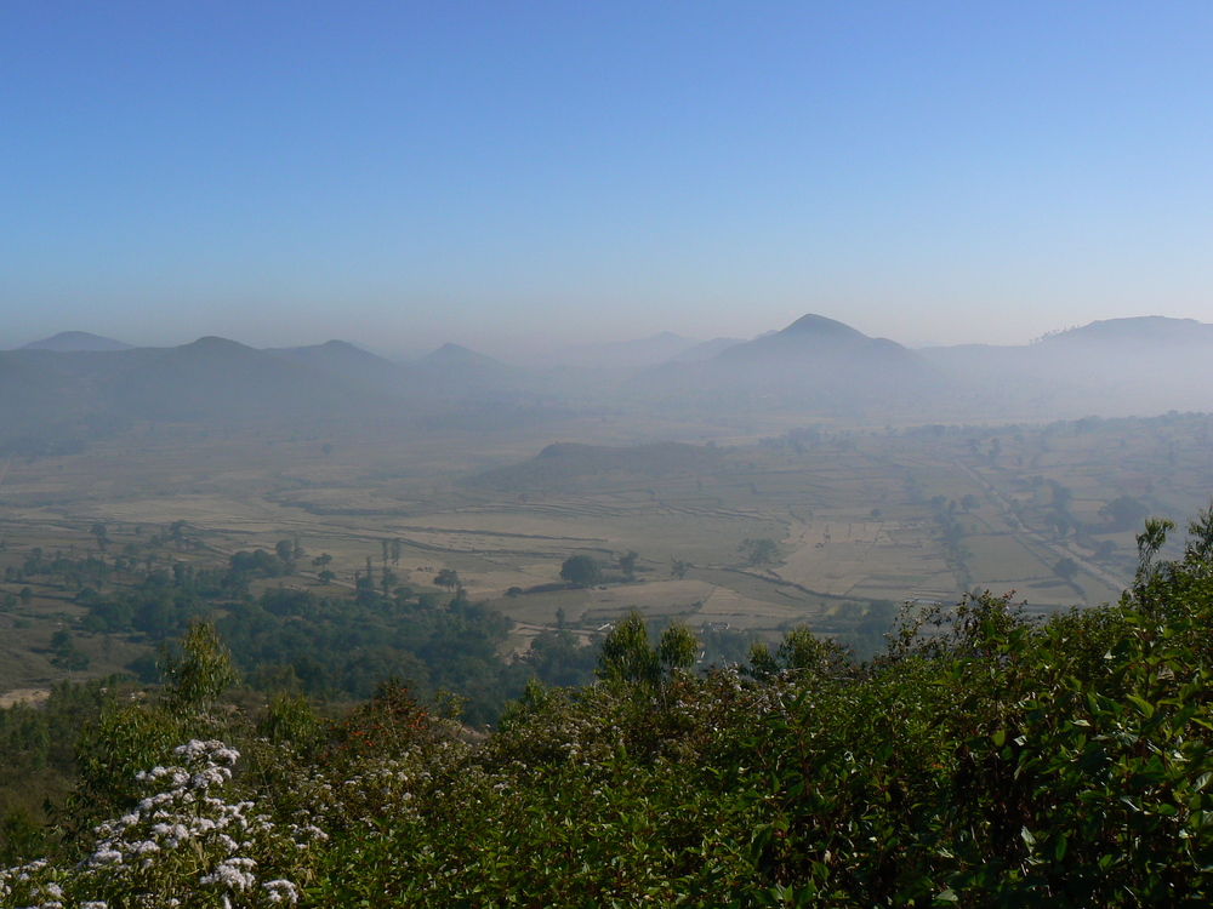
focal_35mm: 36
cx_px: 606
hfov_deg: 51.4
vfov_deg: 39.7
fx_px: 1261
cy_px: 454
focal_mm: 6
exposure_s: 1/500
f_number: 8
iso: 80
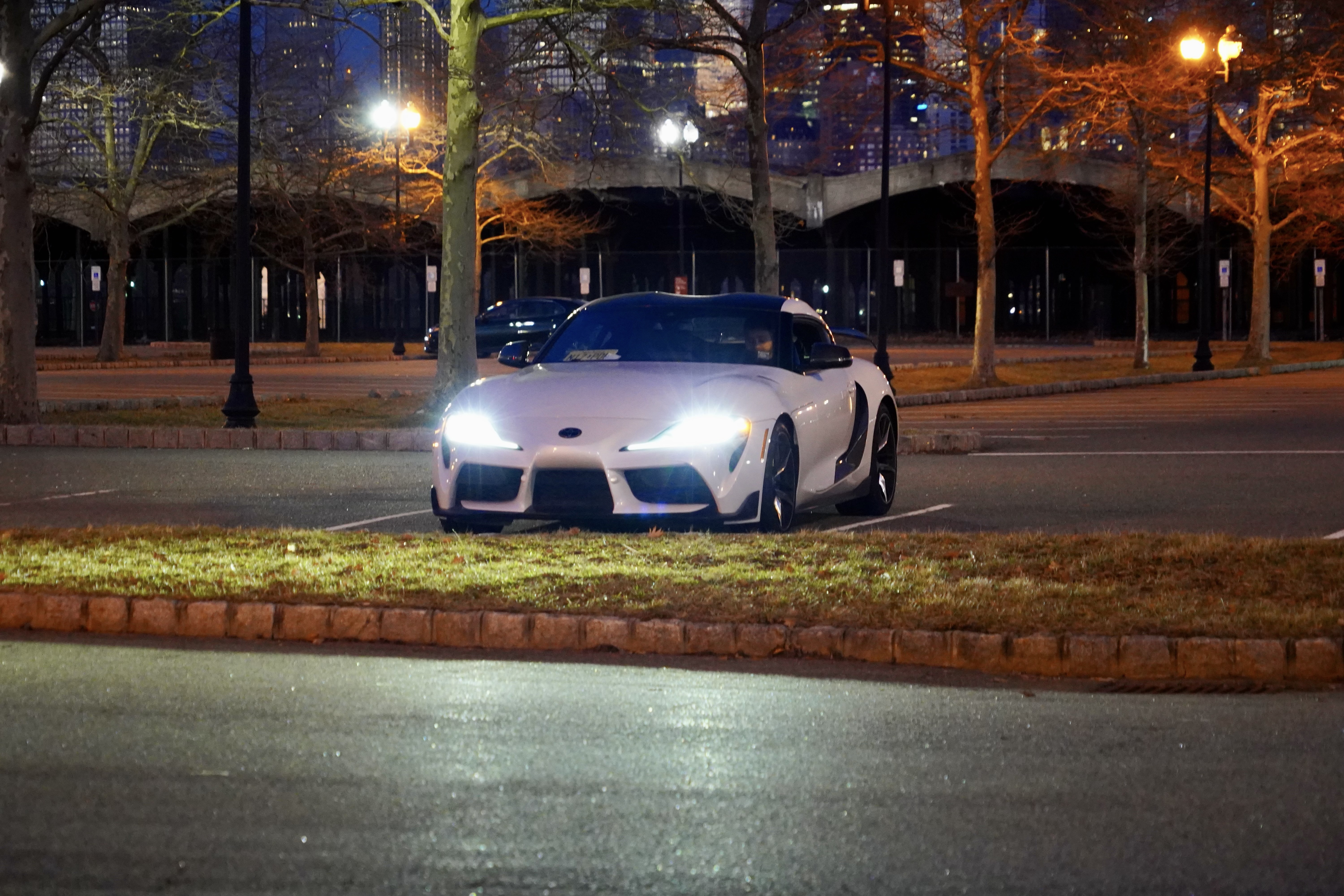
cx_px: 672
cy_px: 448
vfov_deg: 10.9
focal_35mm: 126
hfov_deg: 16.3
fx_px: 4704
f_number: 6.3
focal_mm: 126
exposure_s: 1/25
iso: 8000
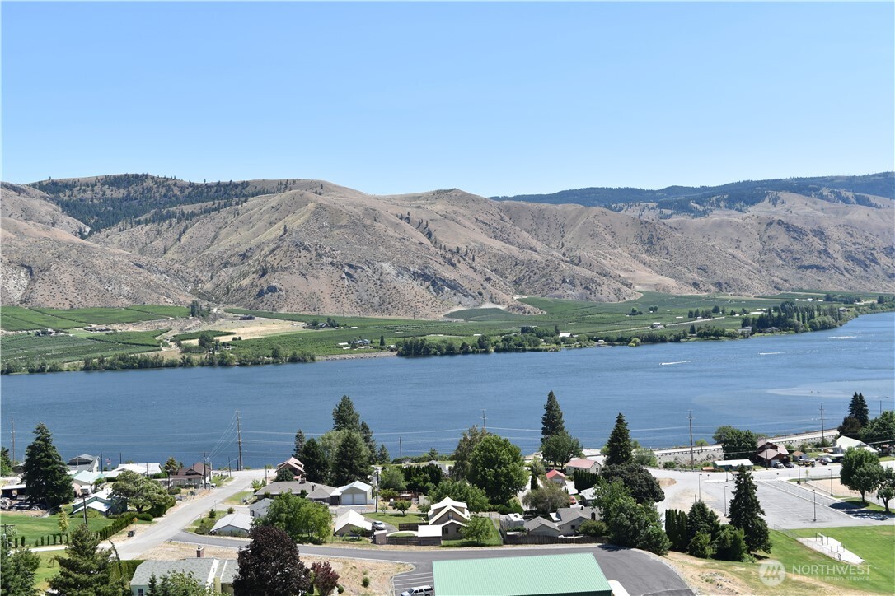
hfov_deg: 49.6
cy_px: 298
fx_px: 970
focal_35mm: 39
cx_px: 448
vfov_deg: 34.2
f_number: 9
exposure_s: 1/250
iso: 100
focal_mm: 26
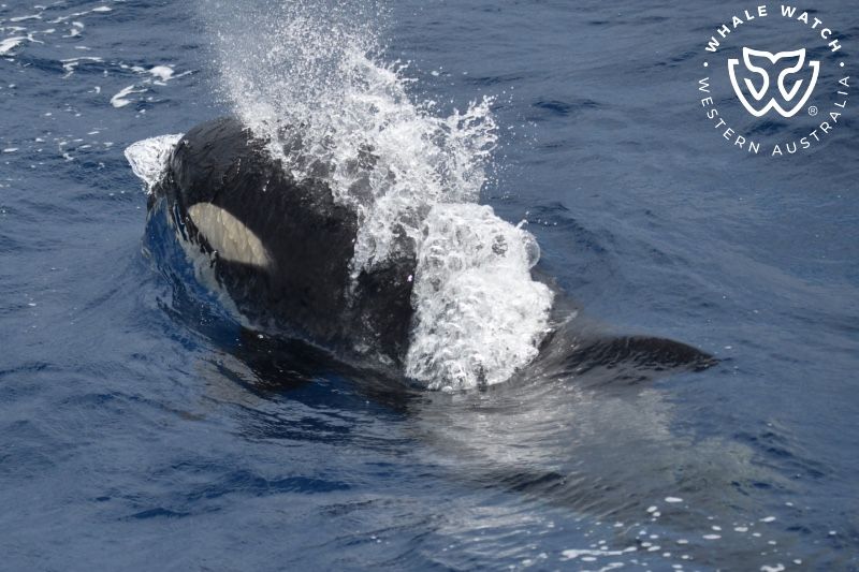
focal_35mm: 122
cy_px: 286
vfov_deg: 11.2
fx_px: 2910
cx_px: 430
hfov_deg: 16.8
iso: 720
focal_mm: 122
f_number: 5
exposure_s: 1/8000
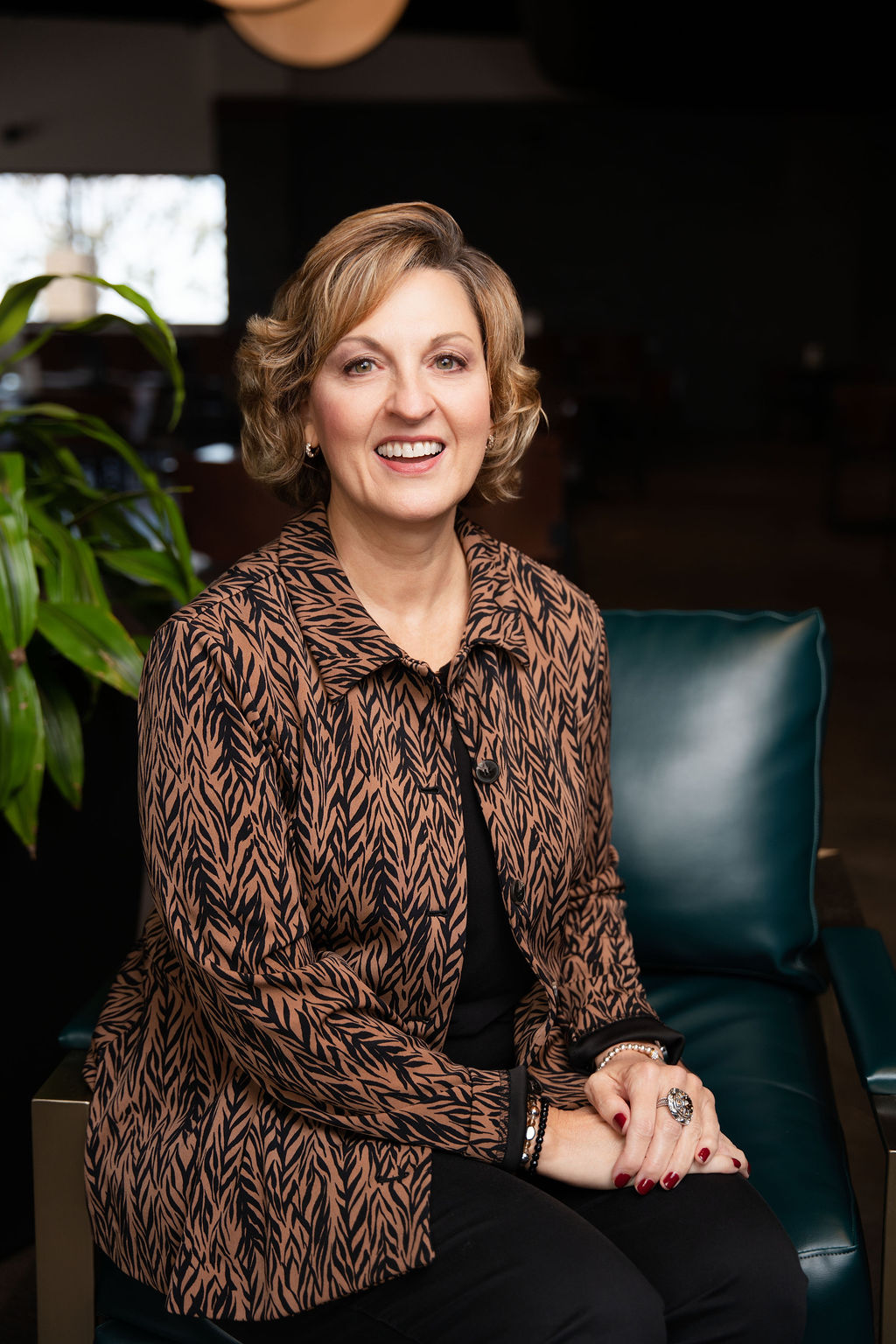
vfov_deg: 42.7
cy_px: 672
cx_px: 448
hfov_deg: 29.2
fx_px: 1721
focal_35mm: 46
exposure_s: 1/250
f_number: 2.8
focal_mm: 46.1
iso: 250
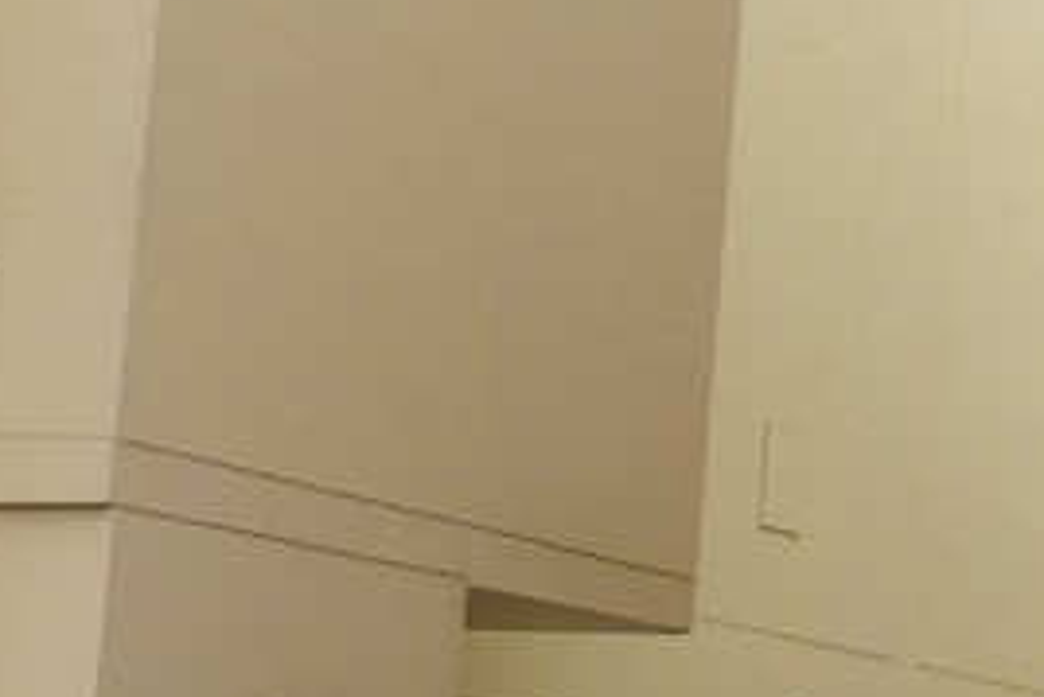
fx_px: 6064
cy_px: -12
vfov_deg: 6.6
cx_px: 3089
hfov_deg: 8.4
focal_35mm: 209
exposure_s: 1/160
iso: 400
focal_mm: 35
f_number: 13
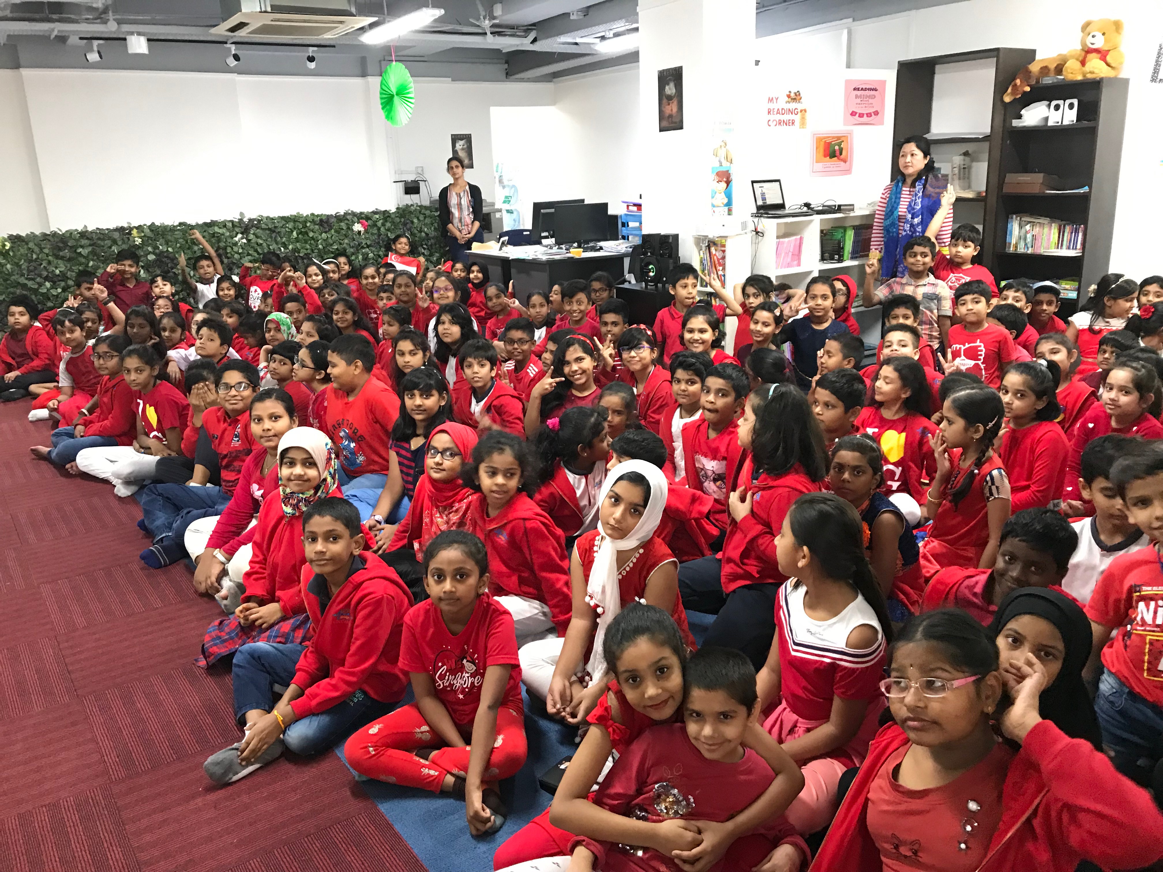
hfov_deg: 63.4
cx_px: 582
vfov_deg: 49.7
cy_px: 436
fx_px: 941
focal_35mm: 28
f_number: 1.8
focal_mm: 3.99
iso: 100
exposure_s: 1/11
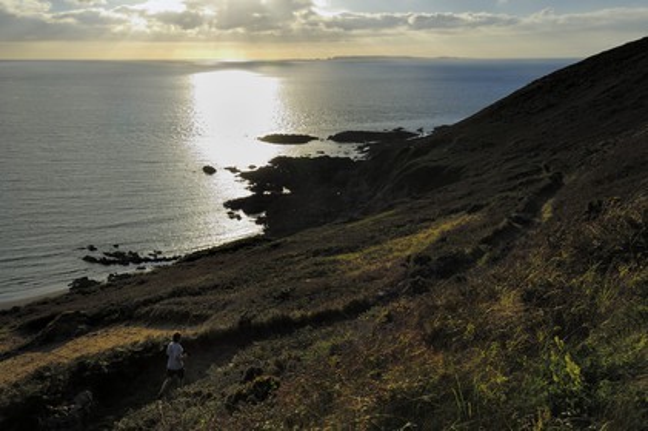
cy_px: 216
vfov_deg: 36.8
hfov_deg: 53.2
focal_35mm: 36
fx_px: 647
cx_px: 324
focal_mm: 24
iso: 100
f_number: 14
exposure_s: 1/160
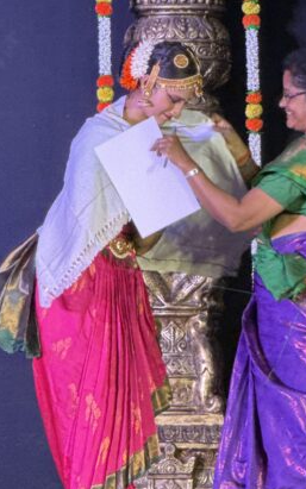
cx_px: 129
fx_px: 4228
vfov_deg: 6.6
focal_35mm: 317
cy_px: 37
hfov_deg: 4.1
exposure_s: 1/50
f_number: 2.8
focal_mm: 15.66
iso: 250
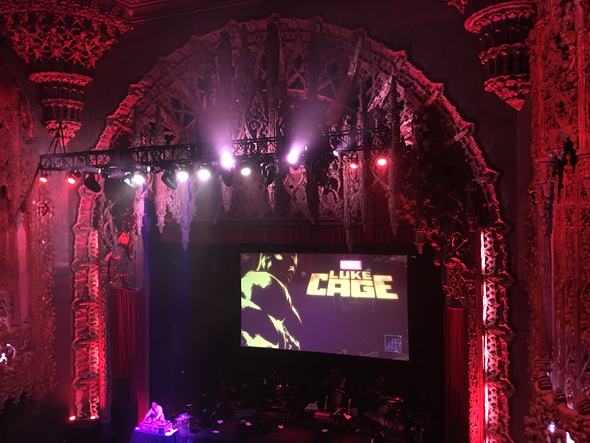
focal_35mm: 29
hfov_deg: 61.7
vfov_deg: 48.2
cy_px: 222
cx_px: 295
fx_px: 494
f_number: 2.2
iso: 100
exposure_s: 1/4
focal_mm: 4.15
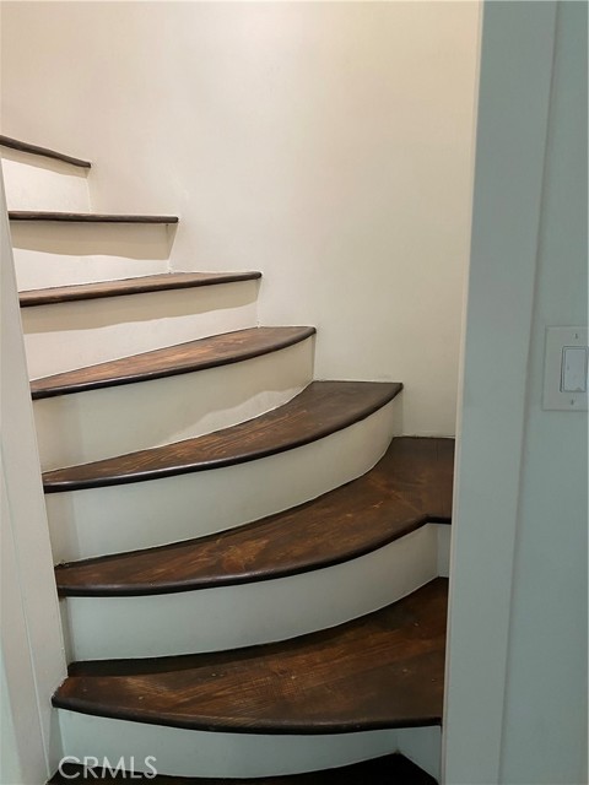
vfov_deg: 67.3
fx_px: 590
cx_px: 294
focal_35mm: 26
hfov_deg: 53.1
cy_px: 392
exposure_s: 1/59
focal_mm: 4.25
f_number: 1.8
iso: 160
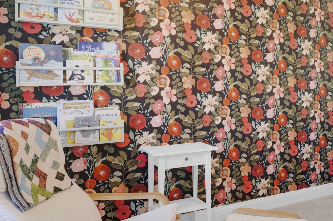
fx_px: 351
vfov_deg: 34.9
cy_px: 88
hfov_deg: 45.8
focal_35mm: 38
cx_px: 301
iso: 250
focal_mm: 14
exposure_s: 1/4
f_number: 7.1
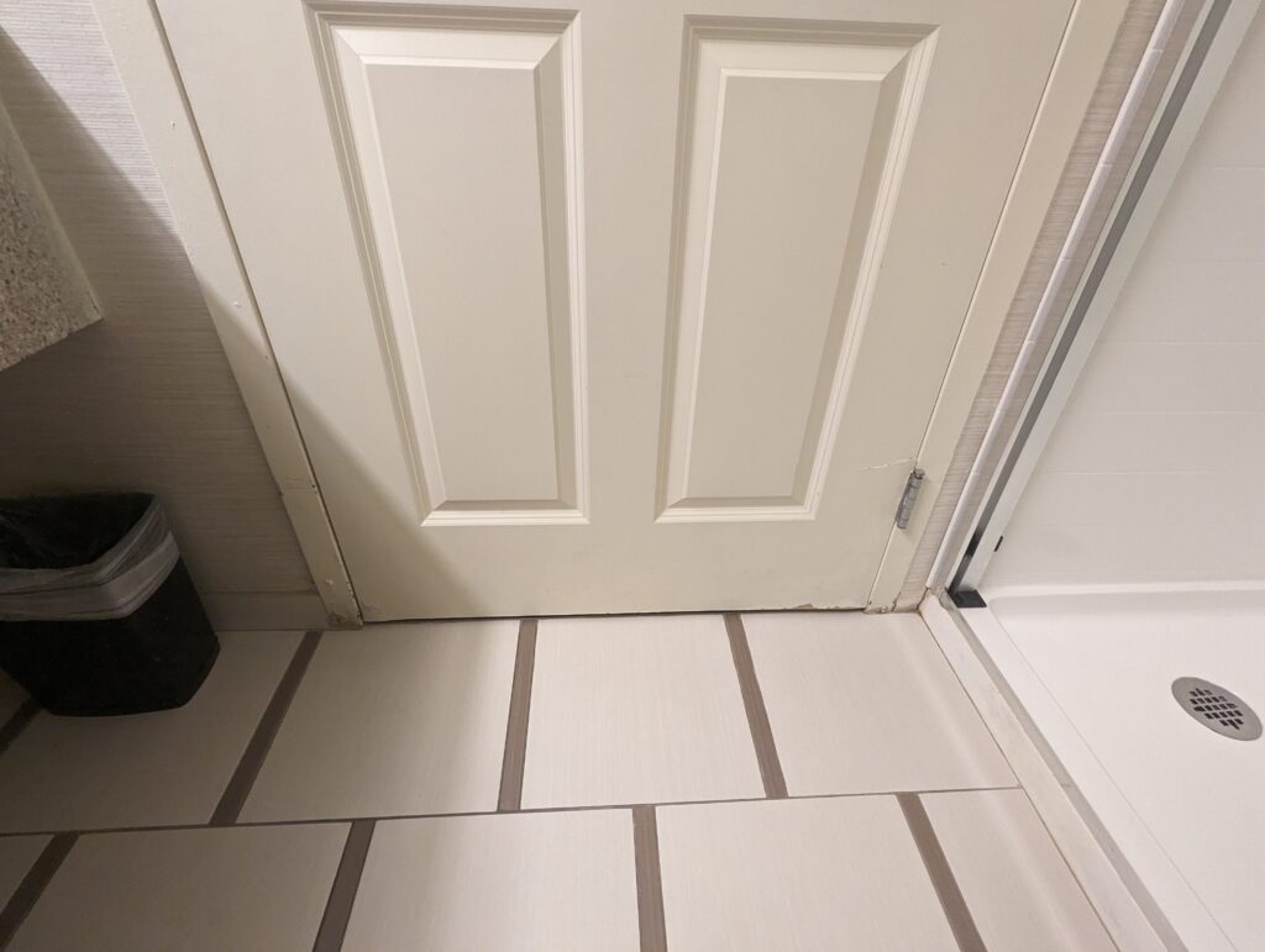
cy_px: 476
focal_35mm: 16
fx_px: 586
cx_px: 632
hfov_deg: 94.4
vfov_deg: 78.2
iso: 465
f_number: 2.2
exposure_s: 1/24
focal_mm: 2.35
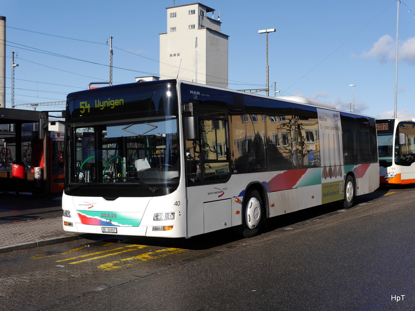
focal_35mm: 48
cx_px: 208
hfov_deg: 39.7
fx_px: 575
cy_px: 156
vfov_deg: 30.3
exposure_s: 1/400
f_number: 9
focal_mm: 24
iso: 160
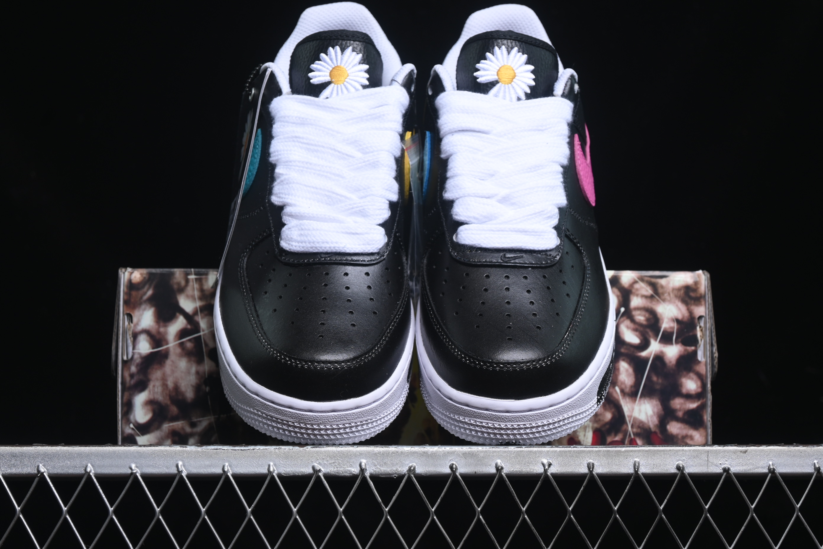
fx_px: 1714
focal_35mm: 75
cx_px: 412
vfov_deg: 18.2
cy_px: 274
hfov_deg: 27.0
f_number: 6.3
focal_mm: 50
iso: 160
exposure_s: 1/60
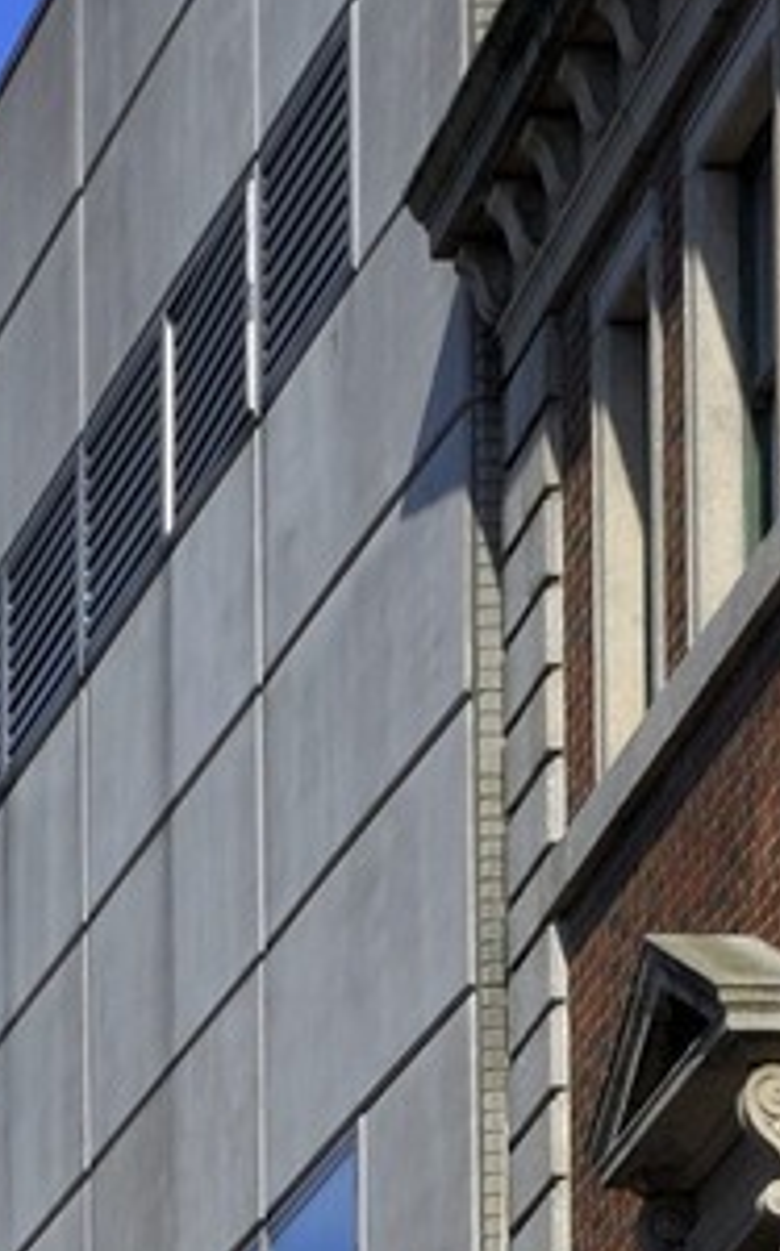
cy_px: 3178
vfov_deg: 7.6
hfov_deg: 5.1
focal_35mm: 253
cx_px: -705
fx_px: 8612
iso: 100
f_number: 9.5
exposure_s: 1/160
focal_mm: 31
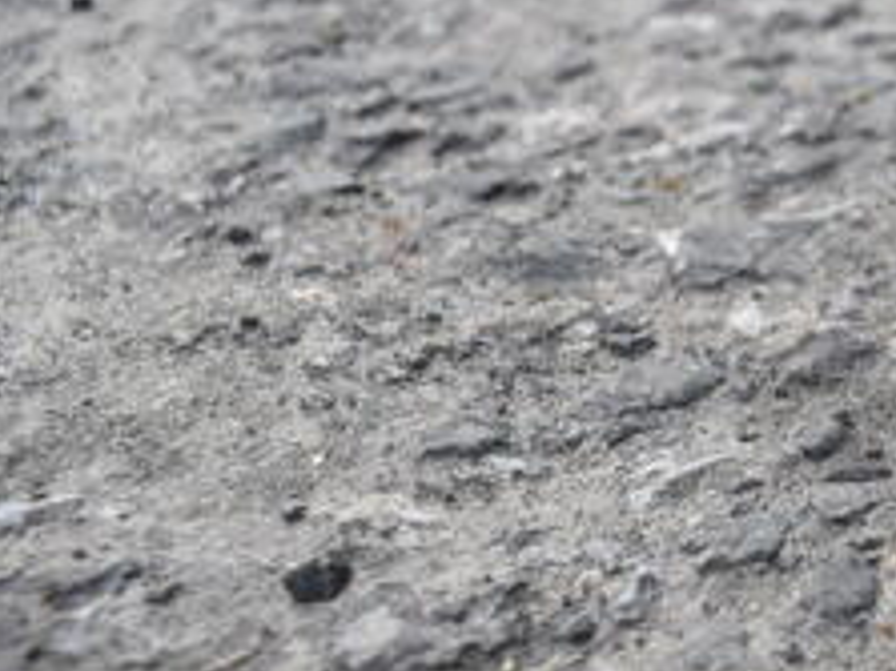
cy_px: 253
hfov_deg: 23.7
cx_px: 1201
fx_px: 1837
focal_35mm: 71
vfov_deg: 20.7
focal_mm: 18
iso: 125
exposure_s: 1/60
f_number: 8
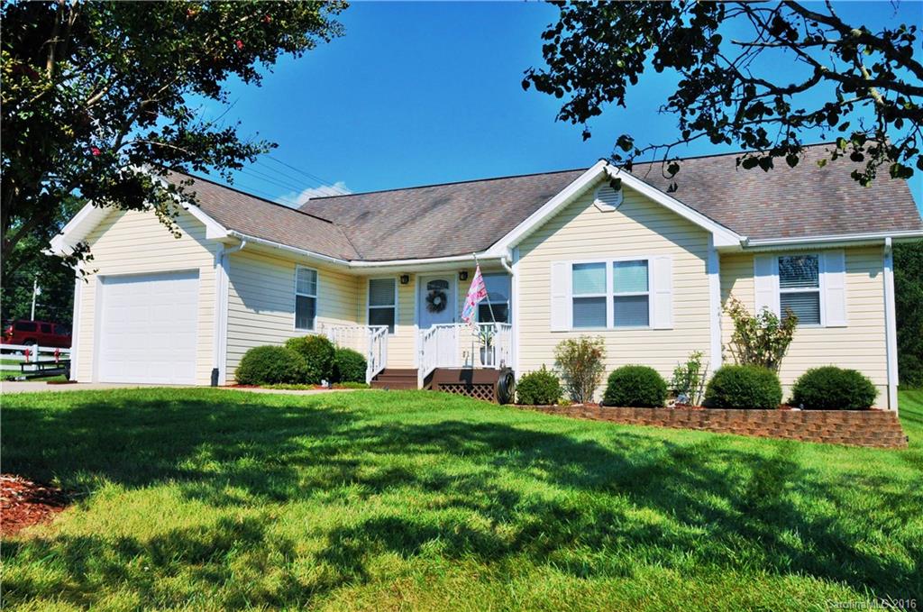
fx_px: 1689
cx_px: 462
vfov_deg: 20.5
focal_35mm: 66
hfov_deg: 30.6
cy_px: 306
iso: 1000
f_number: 16
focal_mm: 44
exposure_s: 1/1000
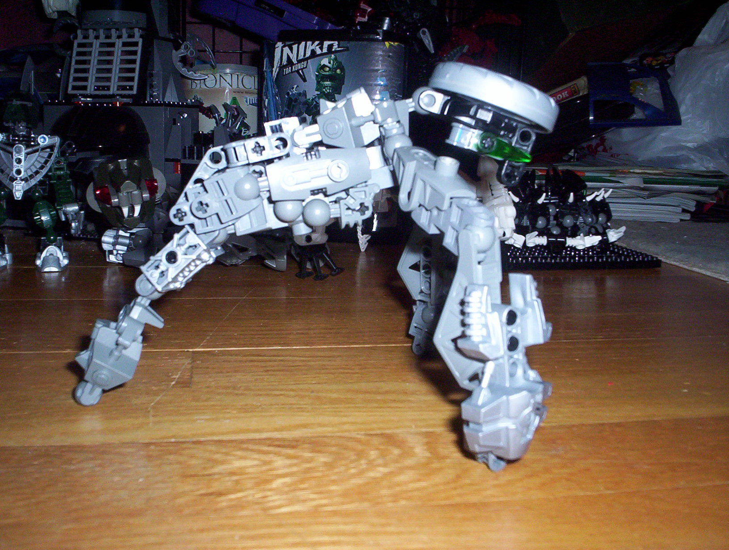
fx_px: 802
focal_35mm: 38
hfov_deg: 48.9
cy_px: 275
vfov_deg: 37.9
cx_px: 364
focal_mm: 4.99
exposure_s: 1/60
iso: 140
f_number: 4.5
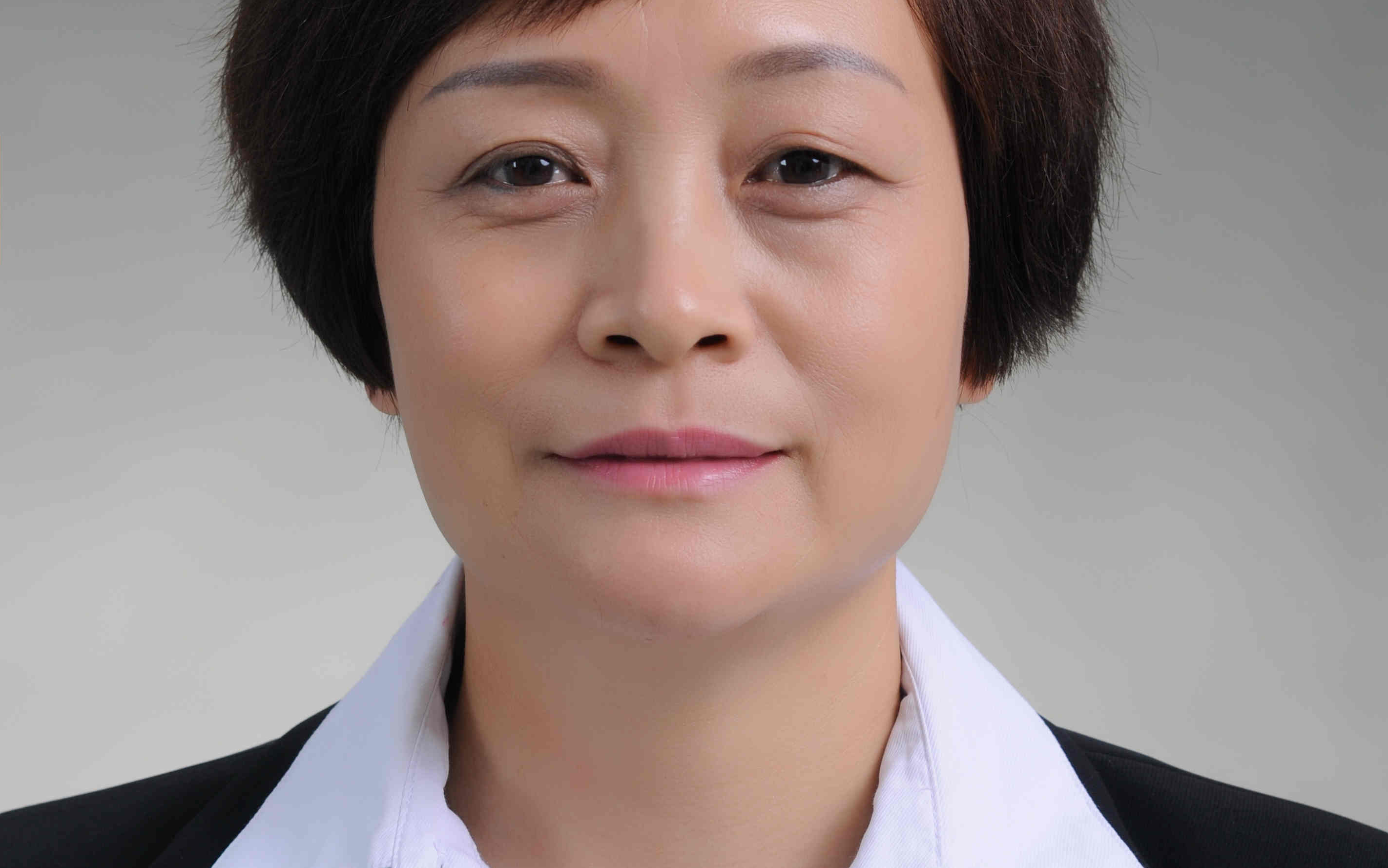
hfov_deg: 10.7
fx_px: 7406
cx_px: 695
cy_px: 441
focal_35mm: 196
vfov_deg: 6.7
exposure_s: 1/125
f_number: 5.6
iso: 160
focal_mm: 85
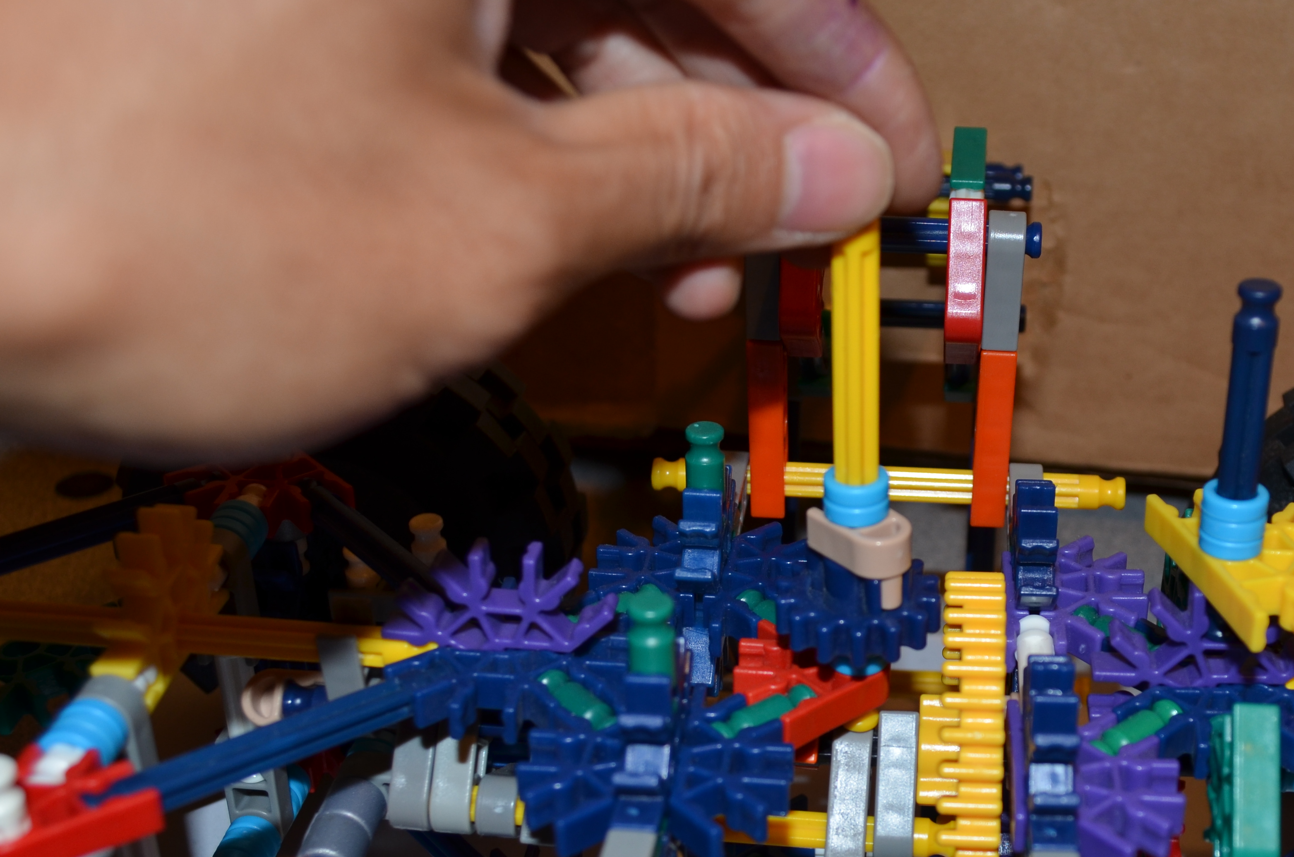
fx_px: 1865
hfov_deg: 37.7
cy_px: 538
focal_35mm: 52
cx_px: 893
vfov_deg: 25.8
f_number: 5.6
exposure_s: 1/30
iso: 200
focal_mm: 22
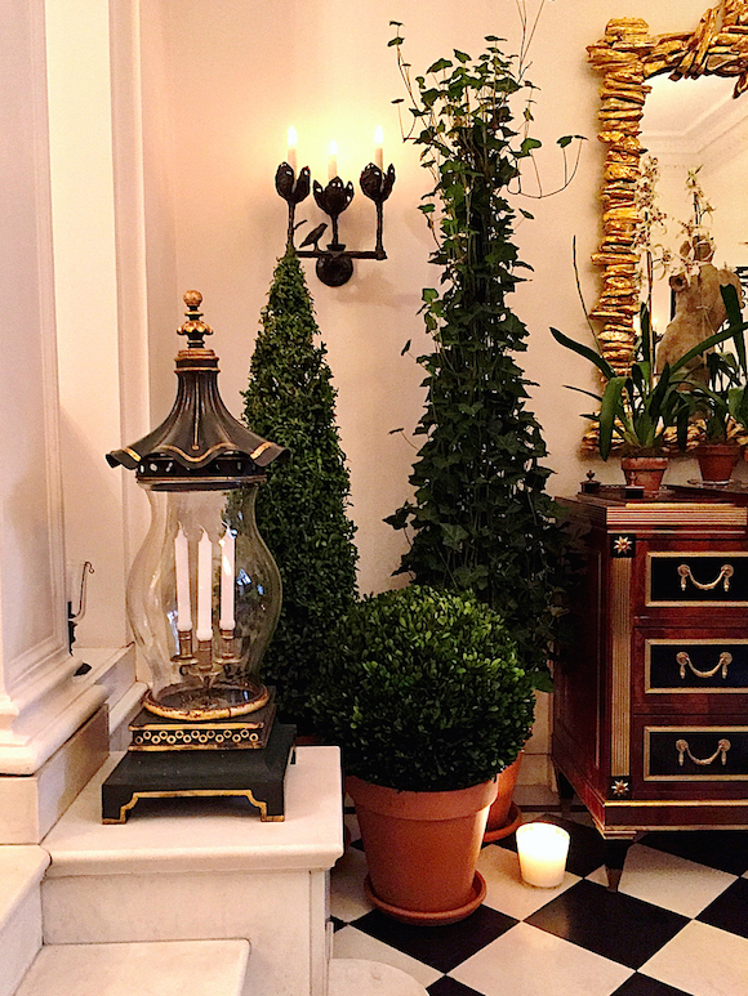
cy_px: 513
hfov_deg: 46.8
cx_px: 368
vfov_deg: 59.9
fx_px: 864
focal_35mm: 30
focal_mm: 4.15
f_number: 2.2
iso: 250
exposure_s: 1/17
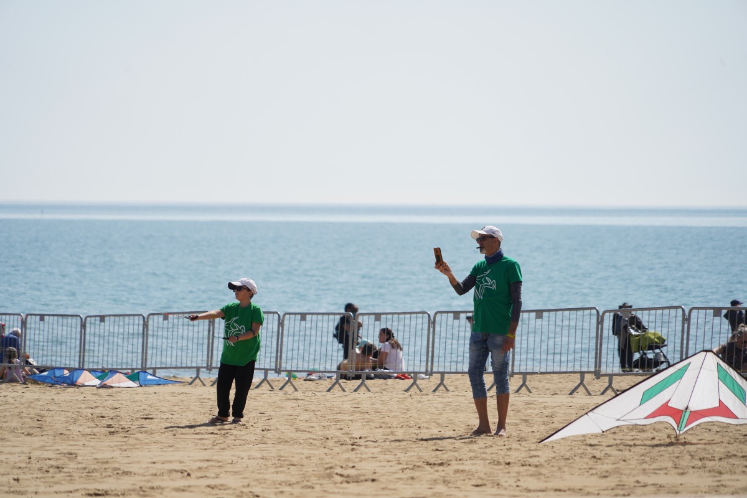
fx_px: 4980
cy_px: 249
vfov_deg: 5.7
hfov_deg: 8.6
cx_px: 374
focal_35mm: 240
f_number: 6.3
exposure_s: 1/800
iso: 160
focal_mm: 240
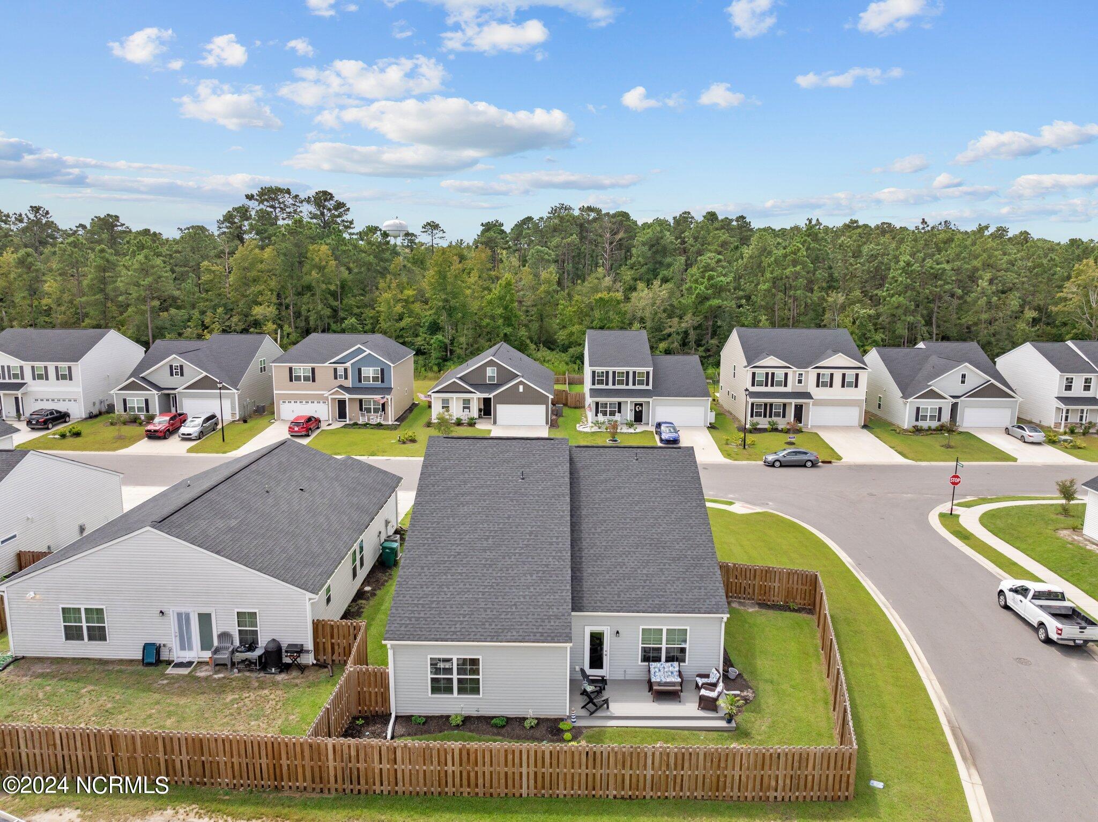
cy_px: 411
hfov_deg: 71.6
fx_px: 761
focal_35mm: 24
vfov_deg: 56.8
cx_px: 549
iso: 210
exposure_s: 1/800
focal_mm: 12.29
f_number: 2.8
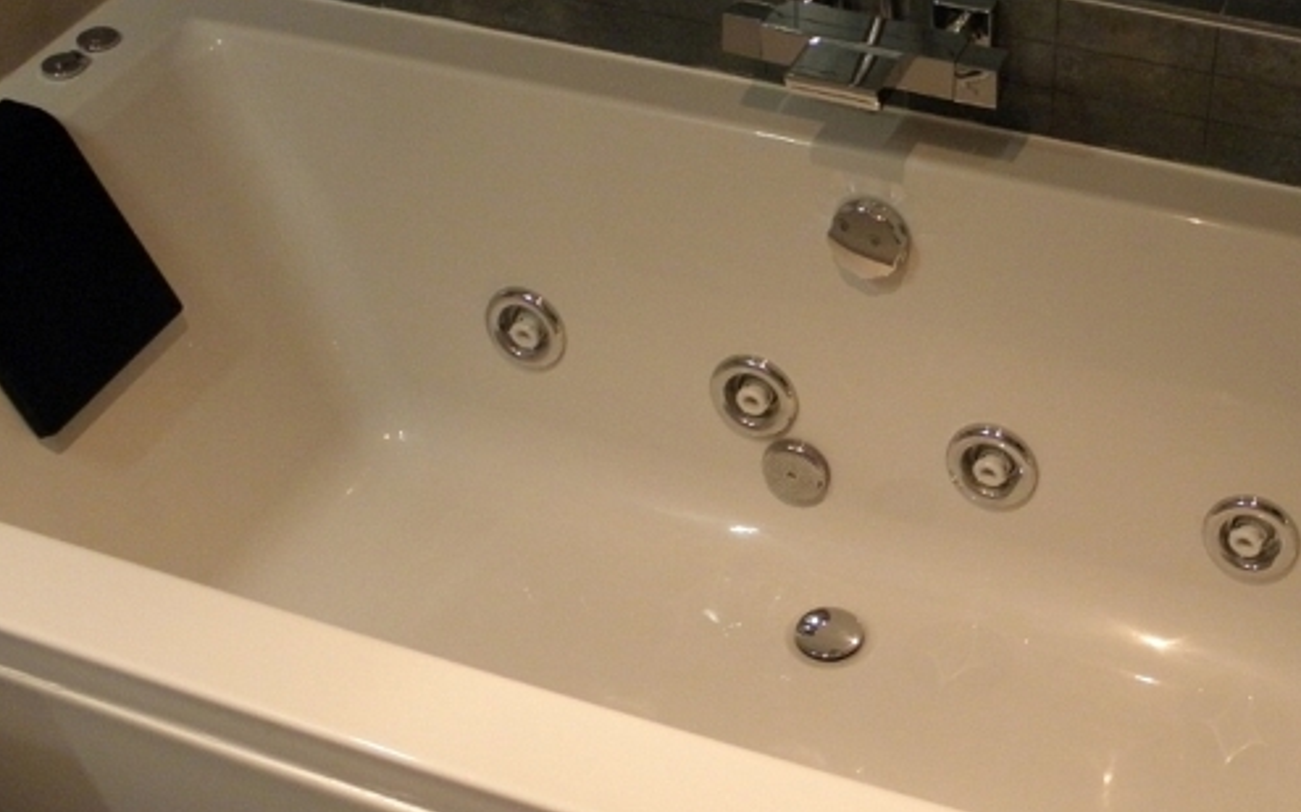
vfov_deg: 23.9
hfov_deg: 36.8
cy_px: 317
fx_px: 1914
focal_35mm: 54
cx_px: 938
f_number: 3.5
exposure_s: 1/15
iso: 200
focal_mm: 5
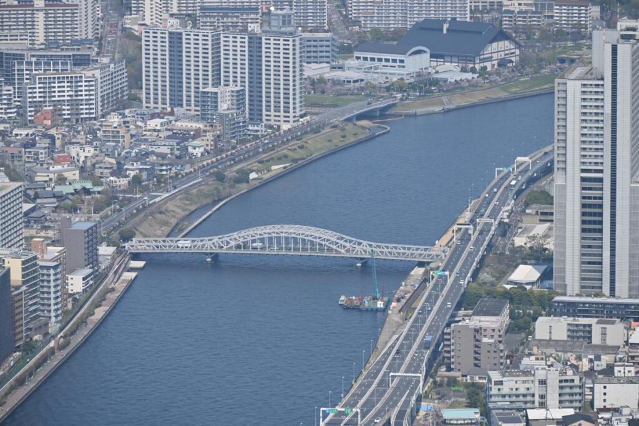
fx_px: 3728
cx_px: 320
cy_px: 213
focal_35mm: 210
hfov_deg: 9.8
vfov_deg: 6.5
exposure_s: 1/500
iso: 100
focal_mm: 140
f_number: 6.3
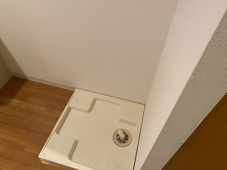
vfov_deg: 53.1
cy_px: 85
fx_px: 170
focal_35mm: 26
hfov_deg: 67.3
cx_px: 114
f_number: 1.8
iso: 400
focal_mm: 4.25
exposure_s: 1/50
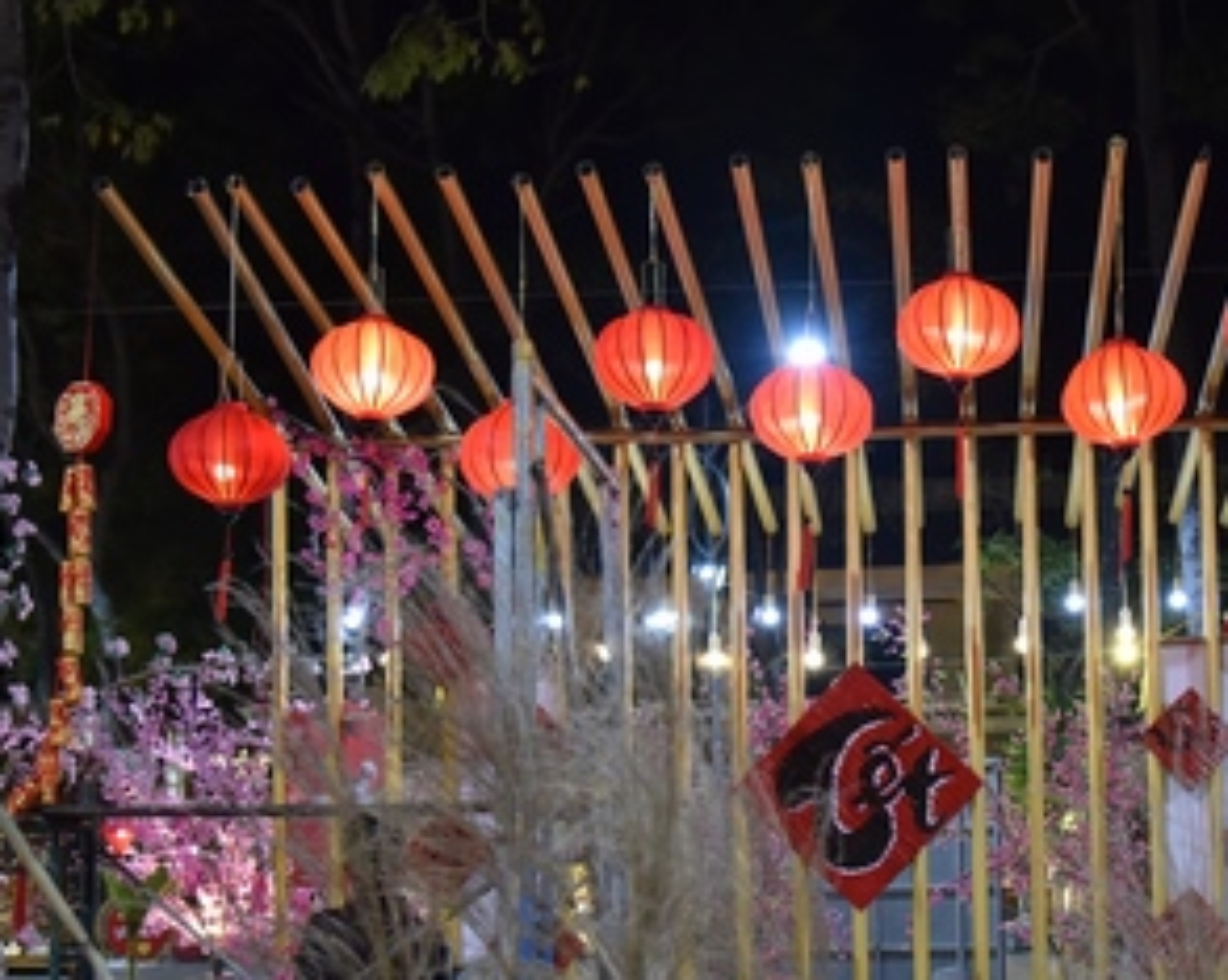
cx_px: 876
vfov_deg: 29.7
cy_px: 733
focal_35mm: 50
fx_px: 1816
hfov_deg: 36.7
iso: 1600
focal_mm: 24
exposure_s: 1/80
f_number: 4
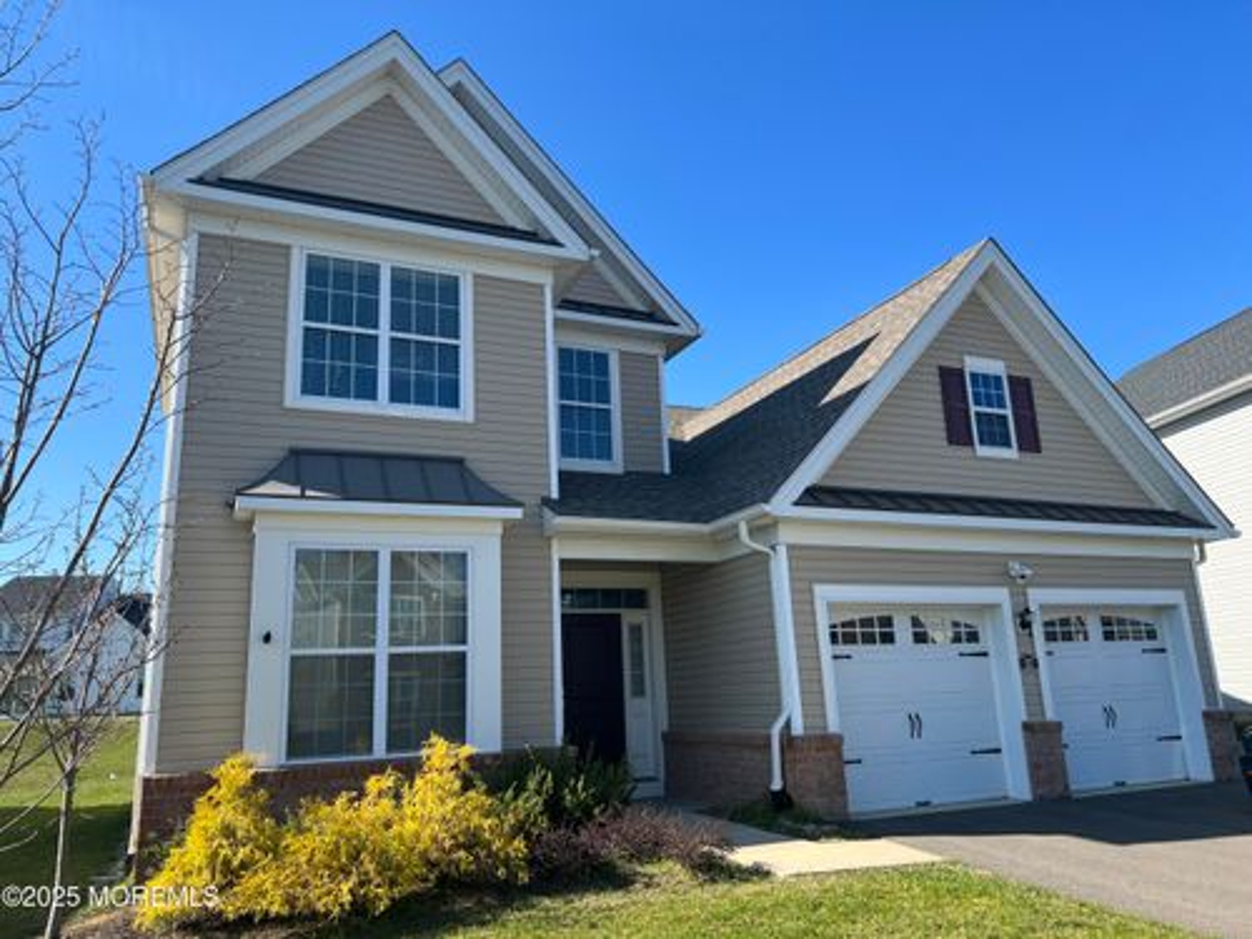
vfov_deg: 53.1
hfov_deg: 67.3
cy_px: 470
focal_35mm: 26
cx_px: 626
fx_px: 940
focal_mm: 5.7
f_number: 1.5
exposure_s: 1/1901
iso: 50
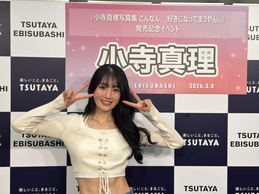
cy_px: 97
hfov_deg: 39.7
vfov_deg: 30.3
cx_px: 130
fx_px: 359
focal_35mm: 48
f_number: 1.78
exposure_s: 1/120
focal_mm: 6.76
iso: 50
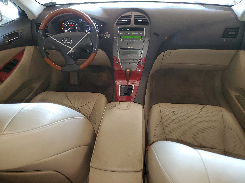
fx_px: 184
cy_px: 92
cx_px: 122
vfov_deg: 53.1
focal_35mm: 26
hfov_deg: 67.3
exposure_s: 1/60.2
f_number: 1.5
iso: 211
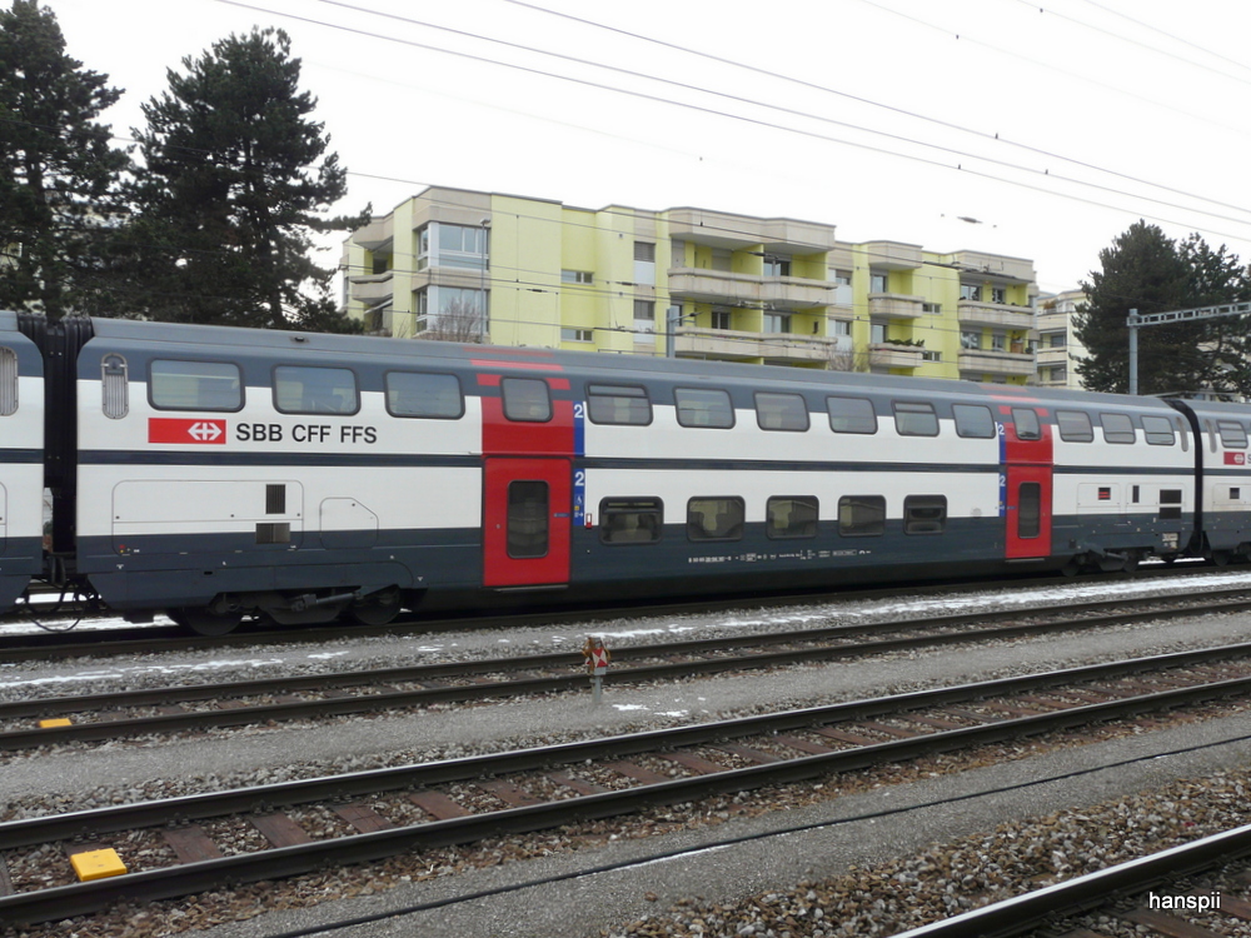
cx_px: 626
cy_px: 469
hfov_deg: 58.4
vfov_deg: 45.4
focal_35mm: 31
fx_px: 1120
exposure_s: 1/125
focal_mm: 5
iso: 100
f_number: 4
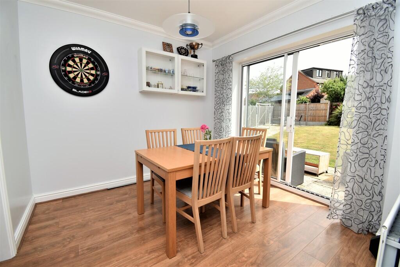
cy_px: 134
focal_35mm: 15
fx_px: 167
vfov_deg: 77.3
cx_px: 200
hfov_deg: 100.4
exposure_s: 1/160
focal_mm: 10
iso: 100
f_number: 6.3
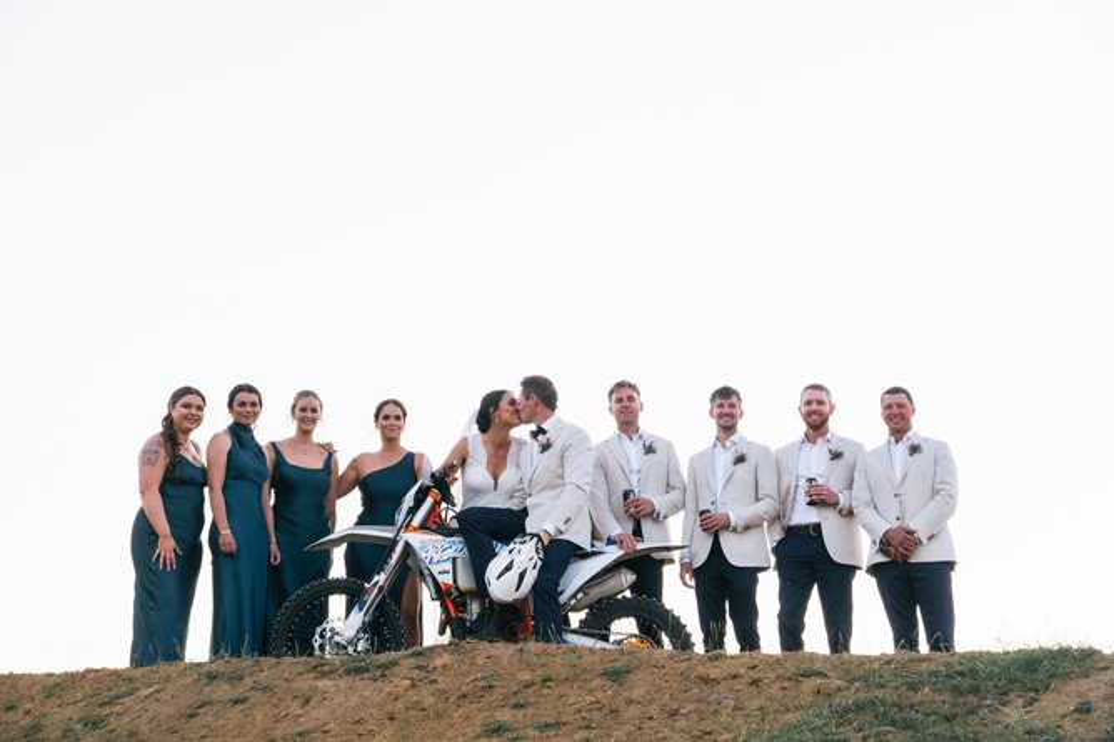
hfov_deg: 21.7
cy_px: 371
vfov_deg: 14.5
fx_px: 2908
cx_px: 557
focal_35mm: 94
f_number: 9
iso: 2500
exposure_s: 1/250
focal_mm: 62.4
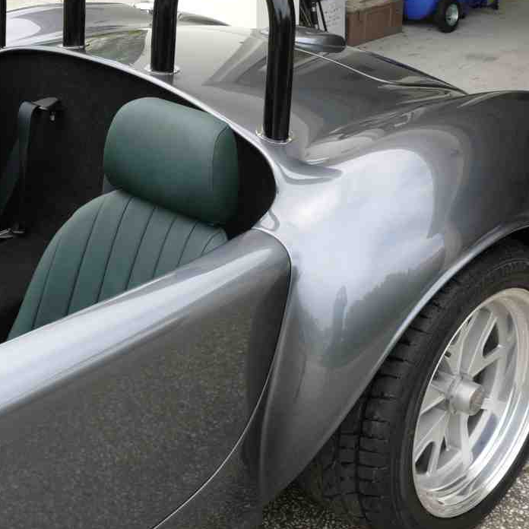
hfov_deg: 29.0
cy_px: 228
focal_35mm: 59
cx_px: 206
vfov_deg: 29.0
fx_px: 1020
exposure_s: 1/250
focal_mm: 8.7
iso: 100
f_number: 4
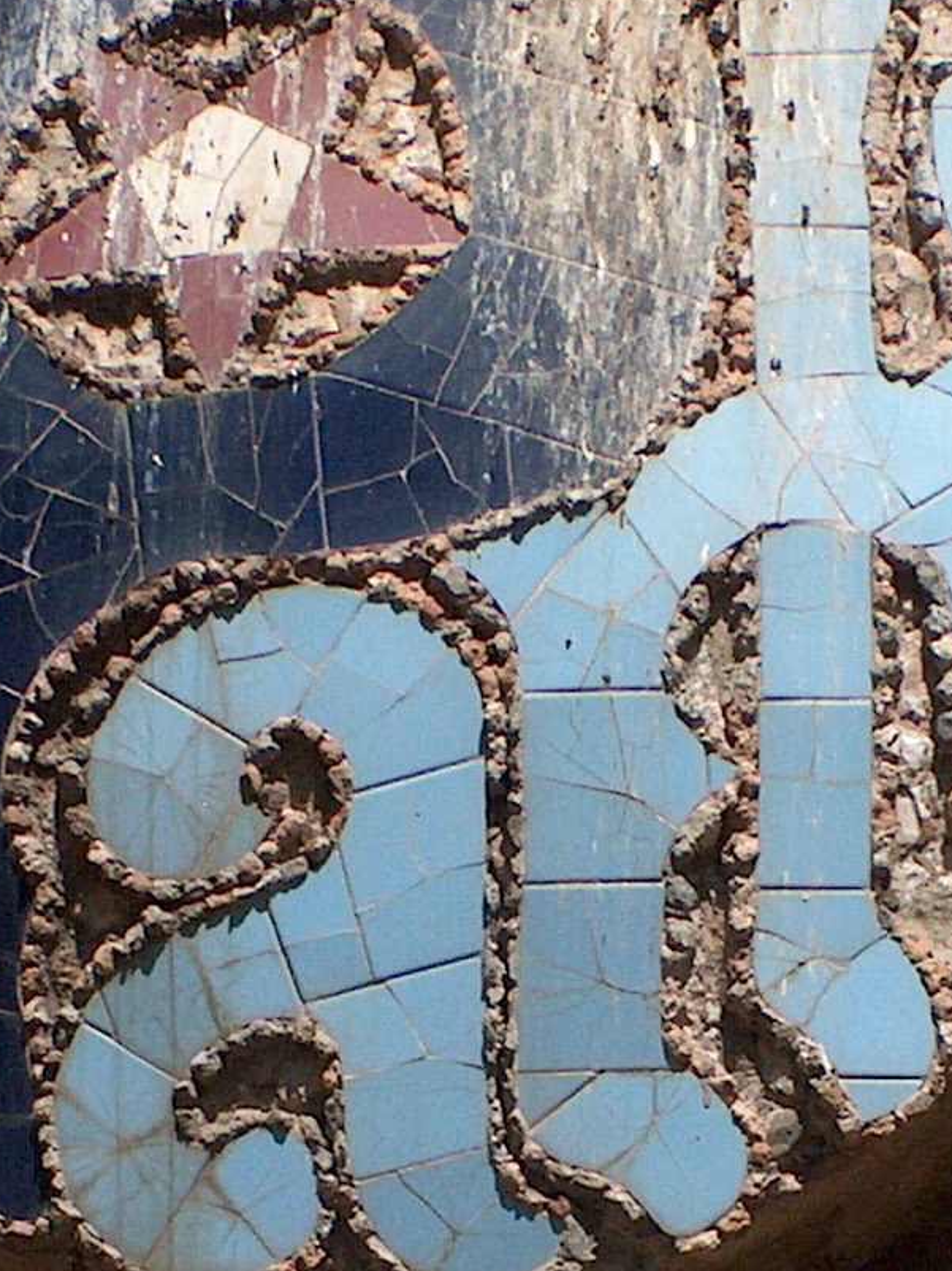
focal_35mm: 442
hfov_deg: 3.4
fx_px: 16216
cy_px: 1537
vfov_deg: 4.5
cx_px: 304
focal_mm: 27.85
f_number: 7.1
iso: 200
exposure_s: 1/847
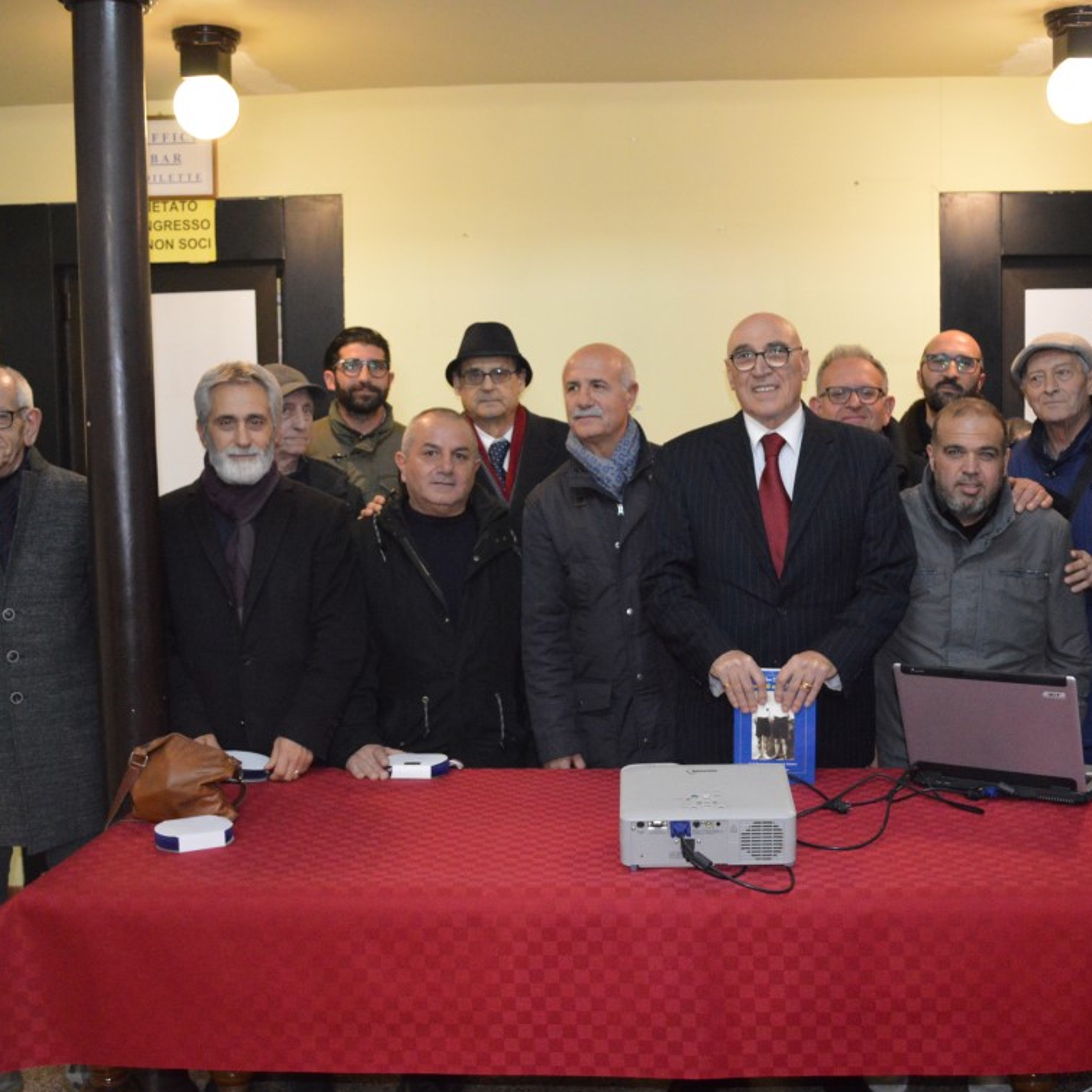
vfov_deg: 42.8
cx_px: 592
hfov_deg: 42.8
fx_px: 1392
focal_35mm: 39
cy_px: 555
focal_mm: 20
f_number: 3.8
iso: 2800
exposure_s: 1/60
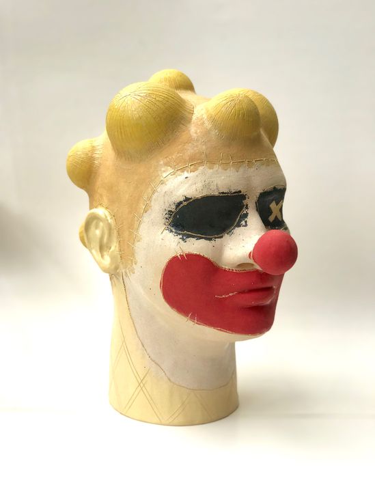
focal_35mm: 57
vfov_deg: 33.8
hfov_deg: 25.7
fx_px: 823
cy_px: 250
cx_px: 188
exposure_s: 1/346
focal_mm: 6.6
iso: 20
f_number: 2.8
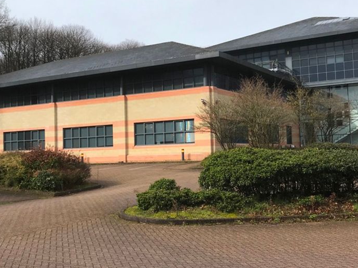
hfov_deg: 41.2
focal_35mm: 46
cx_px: 174
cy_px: 121
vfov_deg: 31.5
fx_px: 476
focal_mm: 3.99
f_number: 1.8
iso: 20
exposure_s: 1/2398
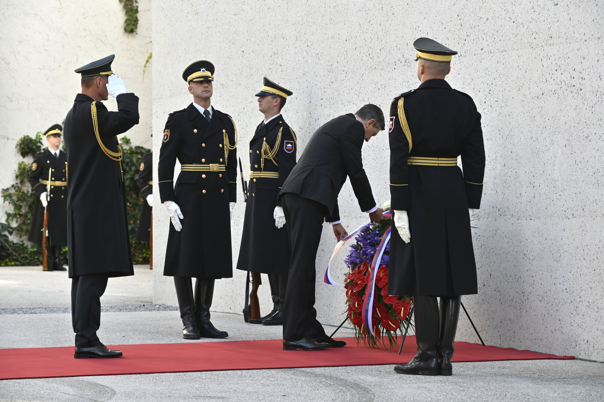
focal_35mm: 122
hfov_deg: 16.8
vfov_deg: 11.2
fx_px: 2045
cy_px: 201
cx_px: 302
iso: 1000
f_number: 7.1
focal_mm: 122
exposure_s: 1/640
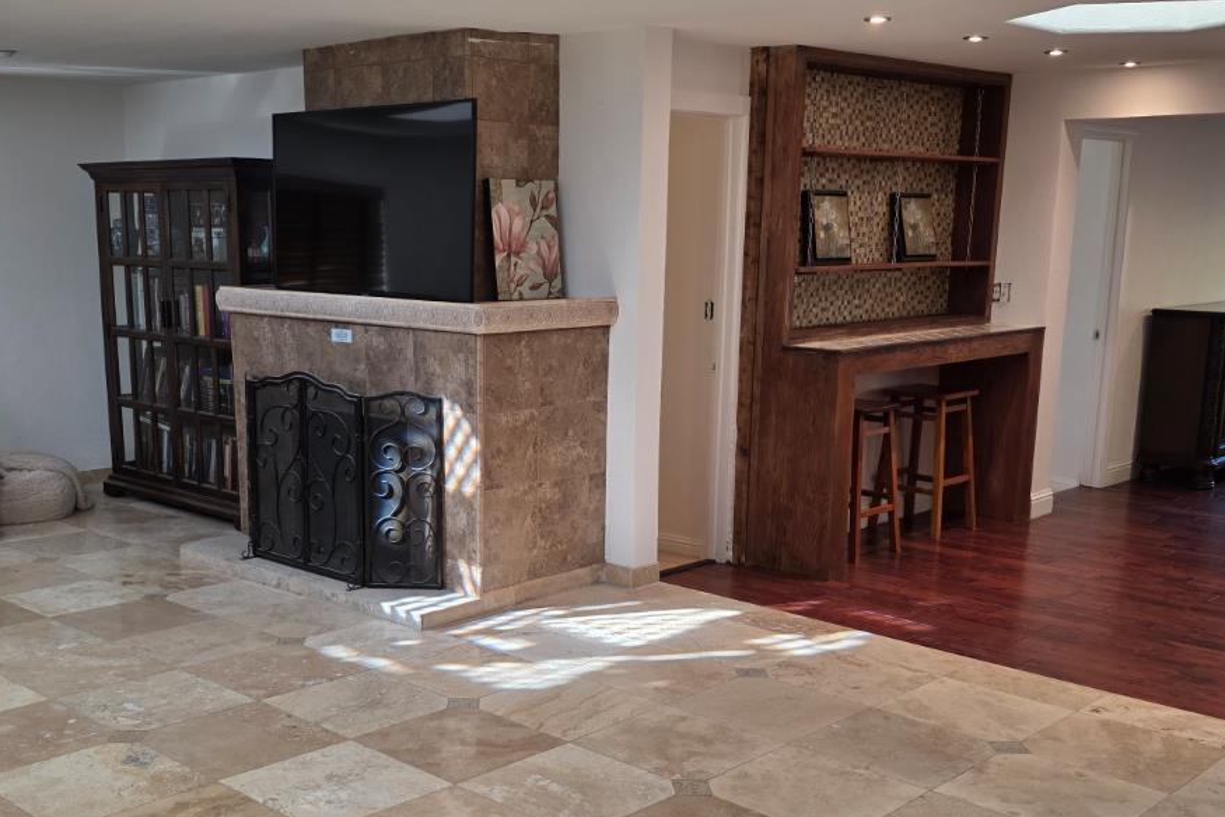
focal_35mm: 41
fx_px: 1395
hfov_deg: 47.3
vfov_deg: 32.4
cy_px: 518
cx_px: 522
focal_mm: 6.3
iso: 100
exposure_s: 1/120
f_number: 1.7
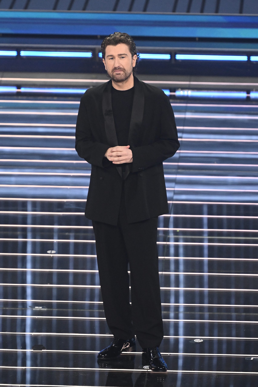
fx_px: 3388
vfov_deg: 6.5
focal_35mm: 315
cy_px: 194
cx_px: 129
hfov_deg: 4.4
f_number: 4
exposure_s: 1/320
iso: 4000
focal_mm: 210
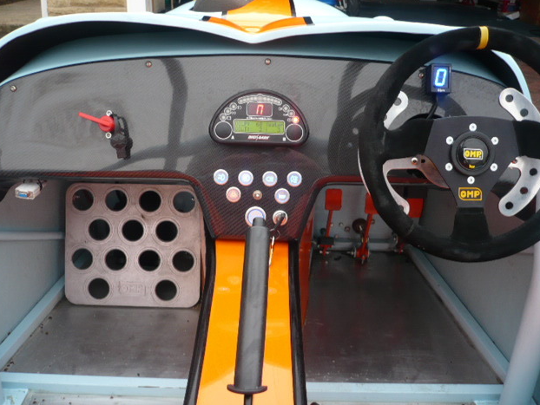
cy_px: 205
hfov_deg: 51.3
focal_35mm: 36
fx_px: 562
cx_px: 267
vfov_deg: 39.7
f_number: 2.8
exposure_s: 1/50
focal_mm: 5.8
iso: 100
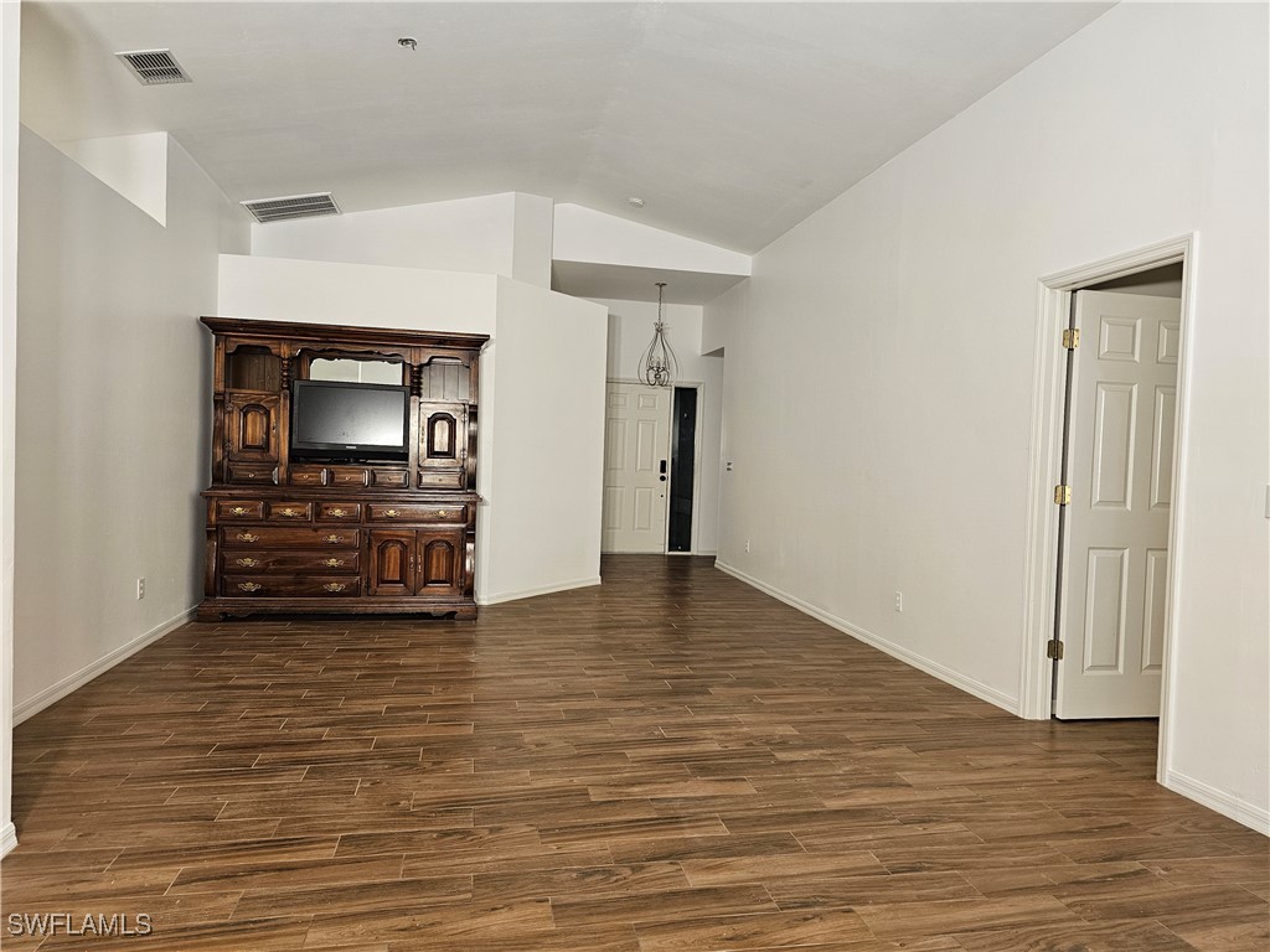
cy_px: 476
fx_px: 844
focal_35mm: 23
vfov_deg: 58.9
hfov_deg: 73.9
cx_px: 635
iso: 200
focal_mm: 6.3
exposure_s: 1/120
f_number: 1.7
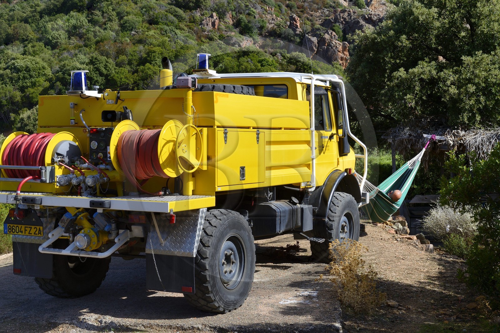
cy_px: 166
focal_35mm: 48
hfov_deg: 41.1
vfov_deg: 28.1
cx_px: 250
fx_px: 666
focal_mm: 48
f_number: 11
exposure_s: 1/250
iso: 200
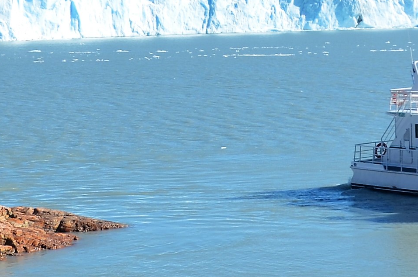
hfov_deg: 14.8
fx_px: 1611
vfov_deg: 9.8
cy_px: 45
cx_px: 264
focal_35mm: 139
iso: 100
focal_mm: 18
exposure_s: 1/250
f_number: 8
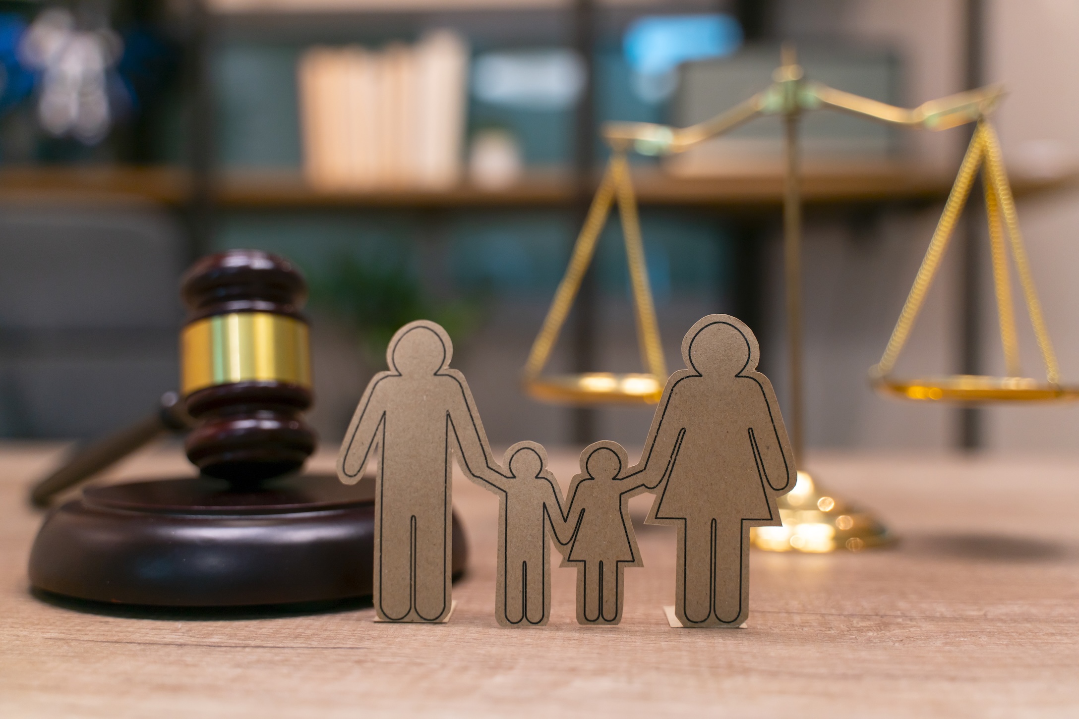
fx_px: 1169
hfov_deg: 49.6
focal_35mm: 39
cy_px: 360
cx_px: 540
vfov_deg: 34.2
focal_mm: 39
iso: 400
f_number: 2.8
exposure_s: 1/125
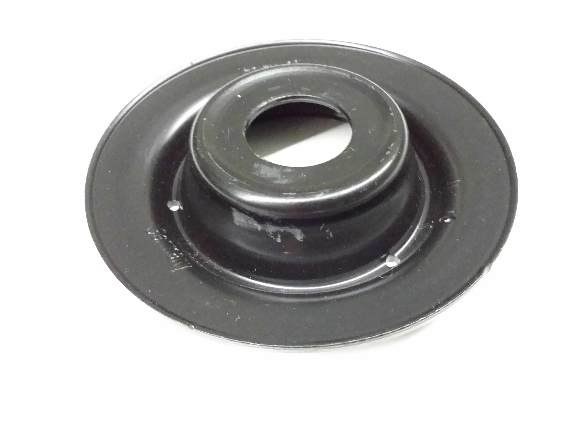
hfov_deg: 56.8
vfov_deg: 44.2
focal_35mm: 32
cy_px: 218
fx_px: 538
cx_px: 291
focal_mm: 3.4
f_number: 2.4
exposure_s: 1/15
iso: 1000
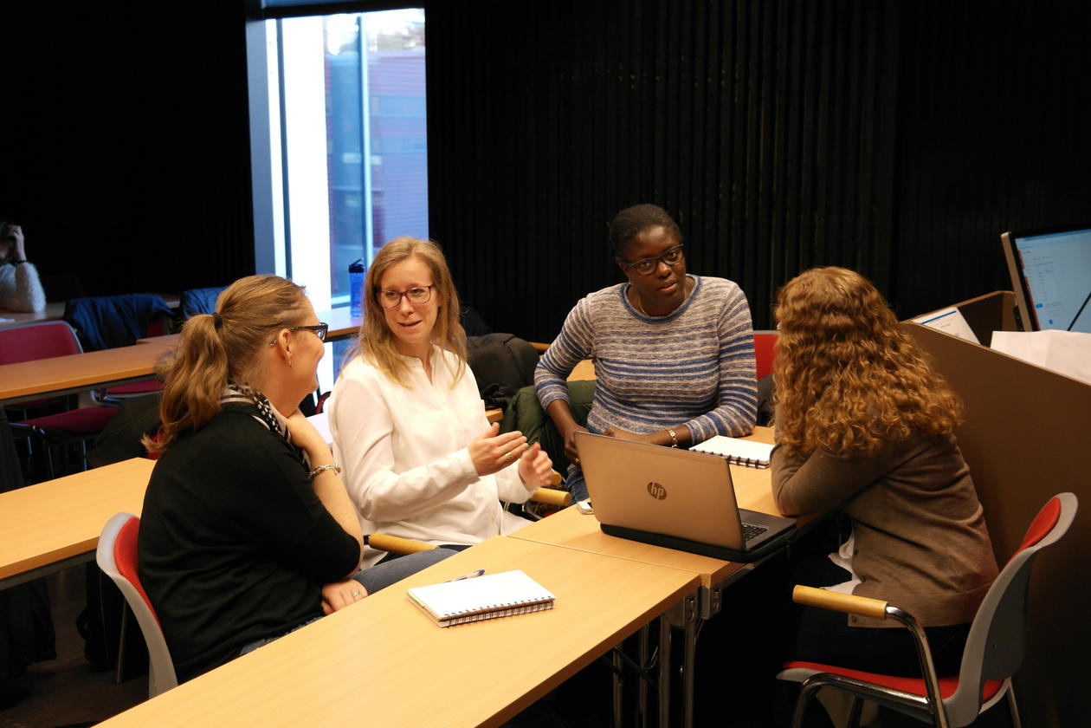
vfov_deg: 30.5
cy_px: 364
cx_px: 546
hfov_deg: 44.5
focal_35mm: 44
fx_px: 1333
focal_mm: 29
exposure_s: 1/50
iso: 400
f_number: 4.5
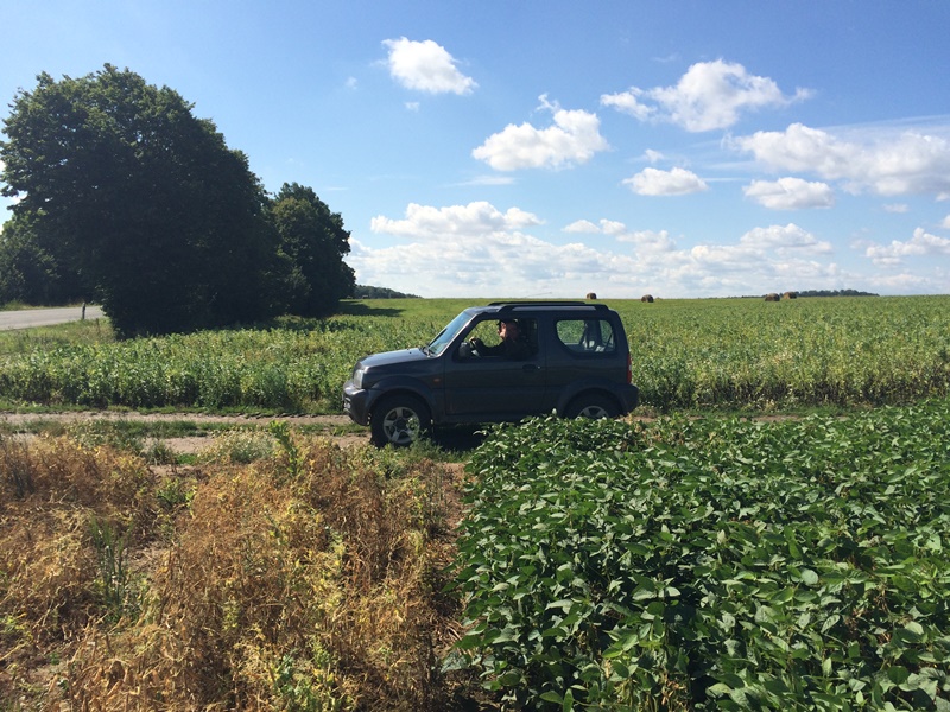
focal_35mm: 29
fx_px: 796
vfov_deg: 48.2
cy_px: 356
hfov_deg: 61.7
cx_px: 475
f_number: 2.2
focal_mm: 4.15
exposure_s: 1/2415
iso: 32
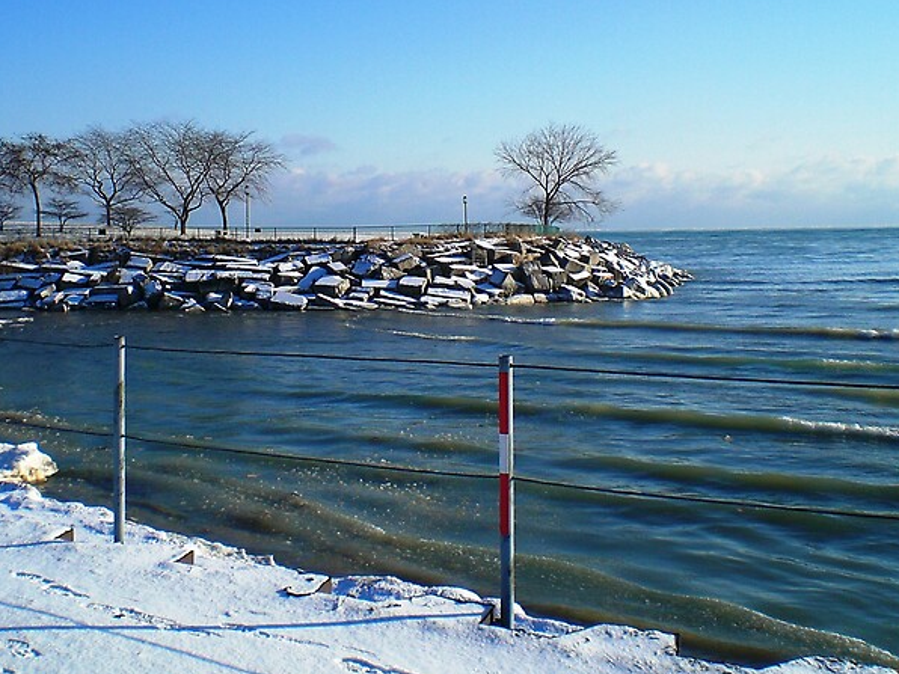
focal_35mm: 51
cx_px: 383
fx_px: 1325
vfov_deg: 28.4
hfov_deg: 37.4
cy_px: 234
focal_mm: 6.3
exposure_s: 1/500
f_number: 4.4
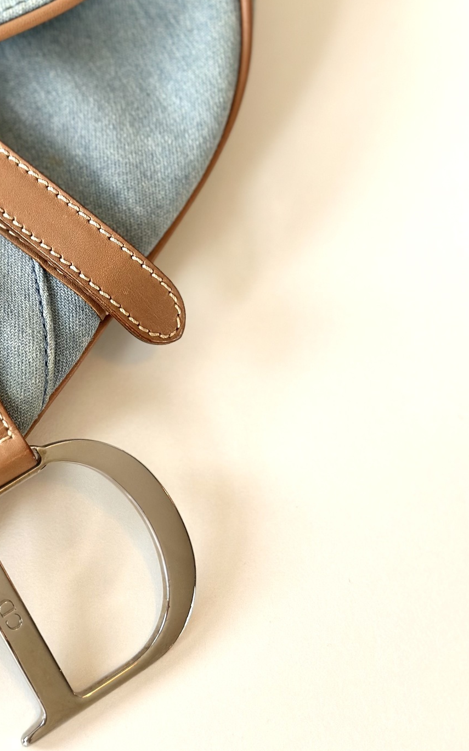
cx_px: 58
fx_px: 1534
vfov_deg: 27.4
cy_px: 266
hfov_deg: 17.2
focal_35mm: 75
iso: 80
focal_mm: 6.86
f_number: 1.78
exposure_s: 1/100
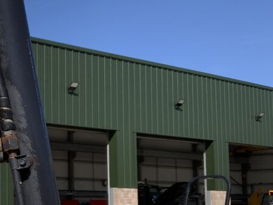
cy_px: 164
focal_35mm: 67
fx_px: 528
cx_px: -12
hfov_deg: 27.1
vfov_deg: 21.6
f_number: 1.8
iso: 16
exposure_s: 1/1848
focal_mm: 3
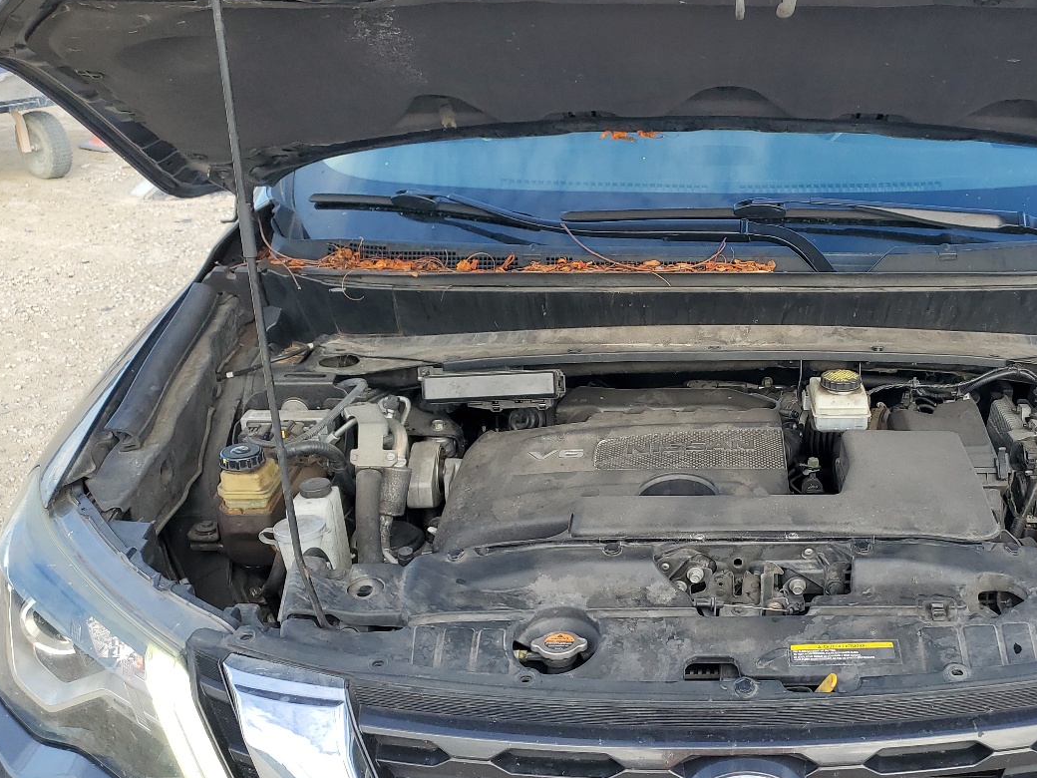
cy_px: 395
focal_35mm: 40
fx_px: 1198
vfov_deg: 36.0
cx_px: 743
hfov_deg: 45.6
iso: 50
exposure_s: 1/588
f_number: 1.5
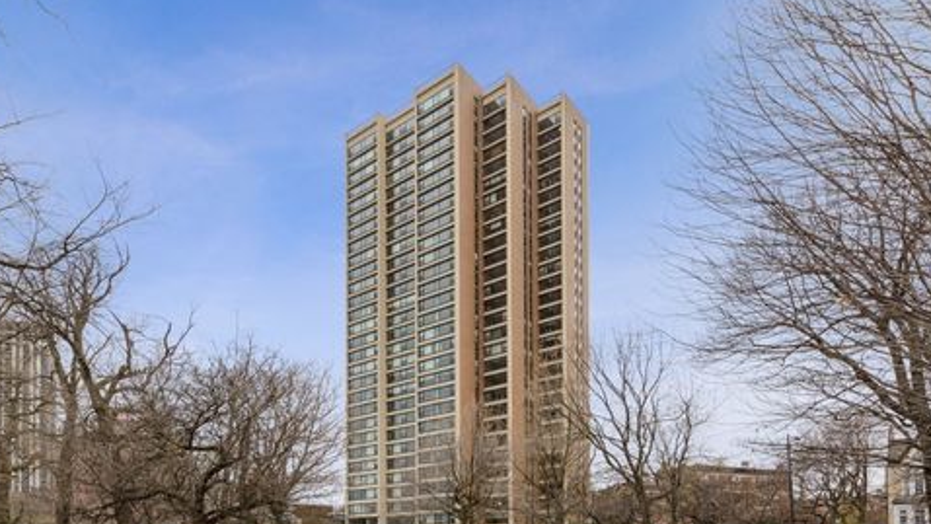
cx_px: 462
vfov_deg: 49.3
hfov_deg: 78.7
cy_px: 309
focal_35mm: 23
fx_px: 568
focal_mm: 21
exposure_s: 1/200
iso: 640
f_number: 7.1
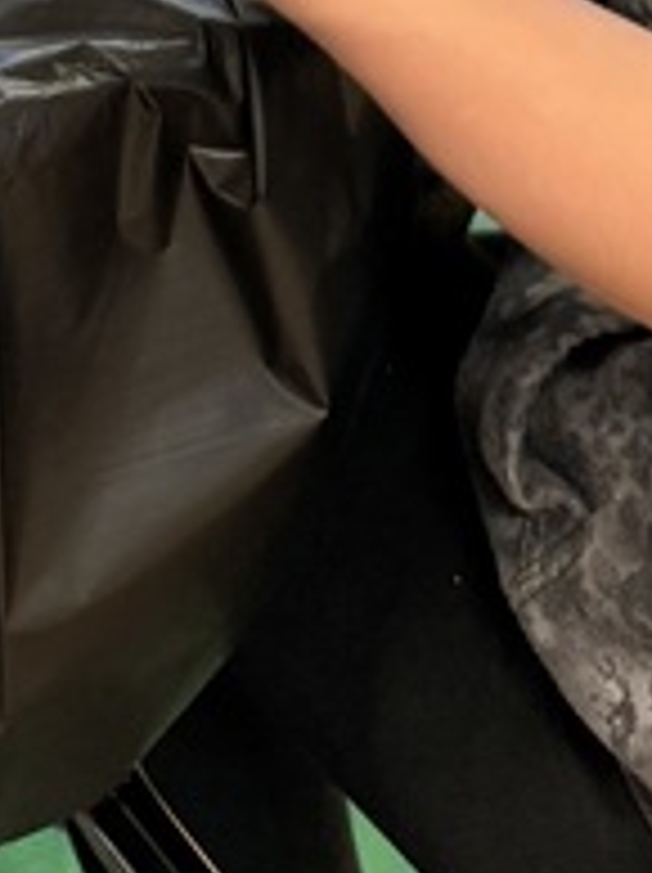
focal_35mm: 127
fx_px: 3196
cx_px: 310
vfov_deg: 12.5
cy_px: -1156
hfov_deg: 11.6
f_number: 1.78
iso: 200
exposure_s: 1/86
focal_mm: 6.76
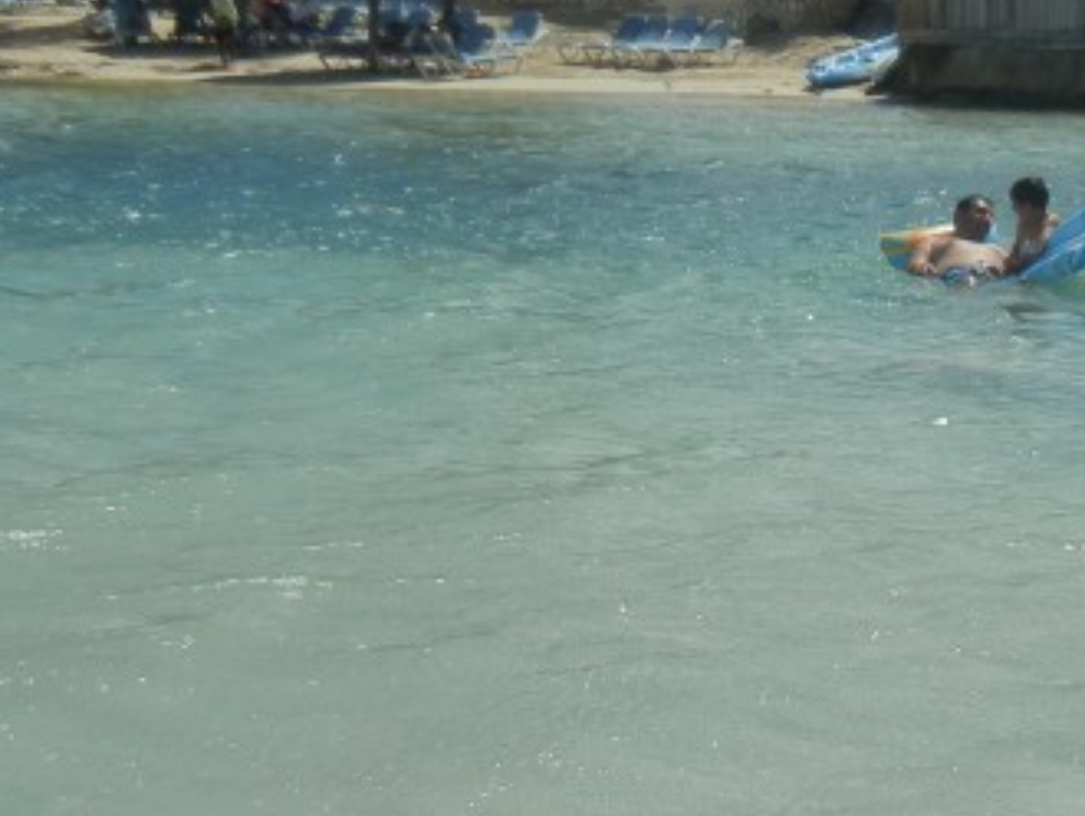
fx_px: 2917
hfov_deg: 20.7
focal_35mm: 93
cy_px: 293
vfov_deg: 15.9
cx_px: 934
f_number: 7
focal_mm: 5.4
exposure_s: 1/863
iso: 160
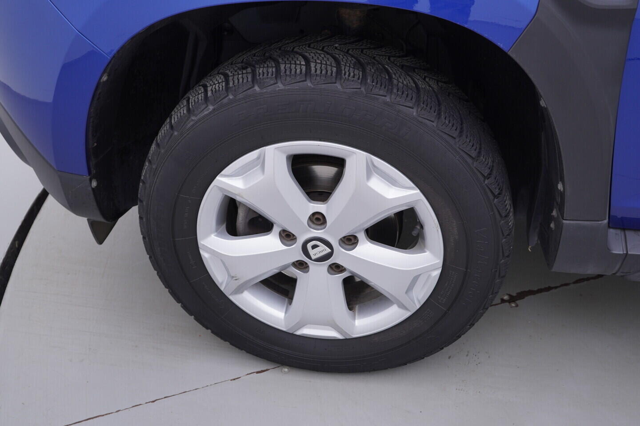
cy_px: 213
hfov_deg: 53.1
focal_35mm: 36
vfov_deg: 36.9
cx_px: 320
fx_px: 640
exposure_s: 1/60
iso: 125
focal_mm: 24
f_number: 3.5
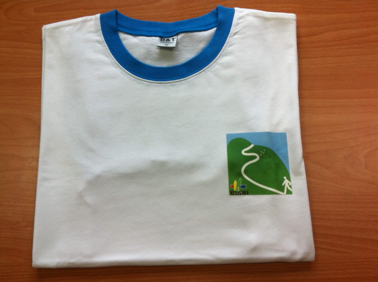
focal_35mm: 35
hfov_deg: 52.7
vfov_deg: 40.6
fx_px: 382
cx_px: 189
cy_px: 141
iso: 80
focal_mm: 3.85
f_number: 2.8
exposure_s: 1/131
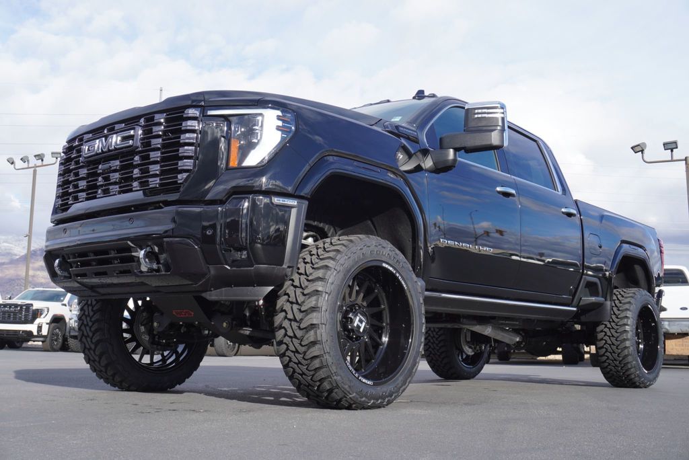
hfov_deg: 49.5
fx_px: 747
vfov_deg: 34.3
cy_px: 230
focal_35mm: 39
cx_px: 344
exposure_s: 1/160
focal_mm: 26
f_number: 8
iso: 100
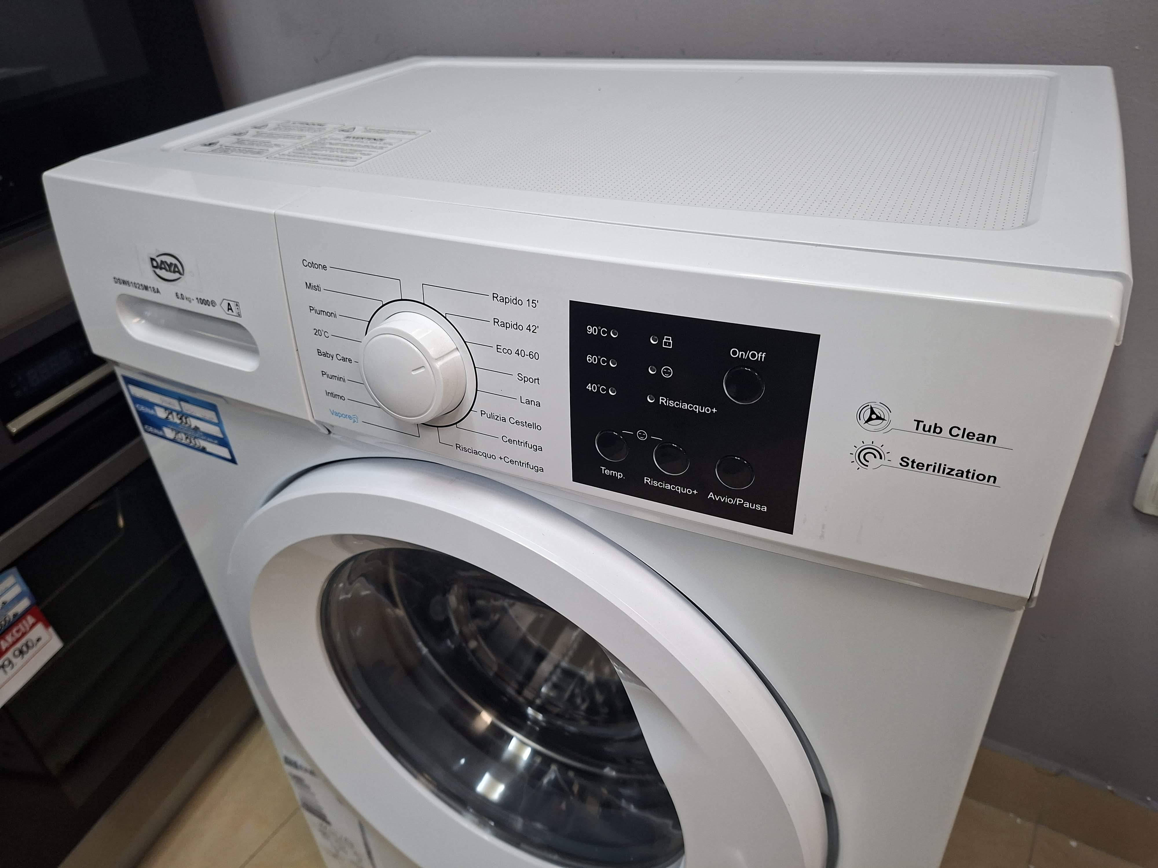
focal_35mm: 23
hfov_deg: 73.9
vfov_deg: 58.9
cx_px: 579
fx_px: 769
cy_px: 434
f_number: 1.8
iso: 250
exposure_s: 1/100
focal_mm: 5.54
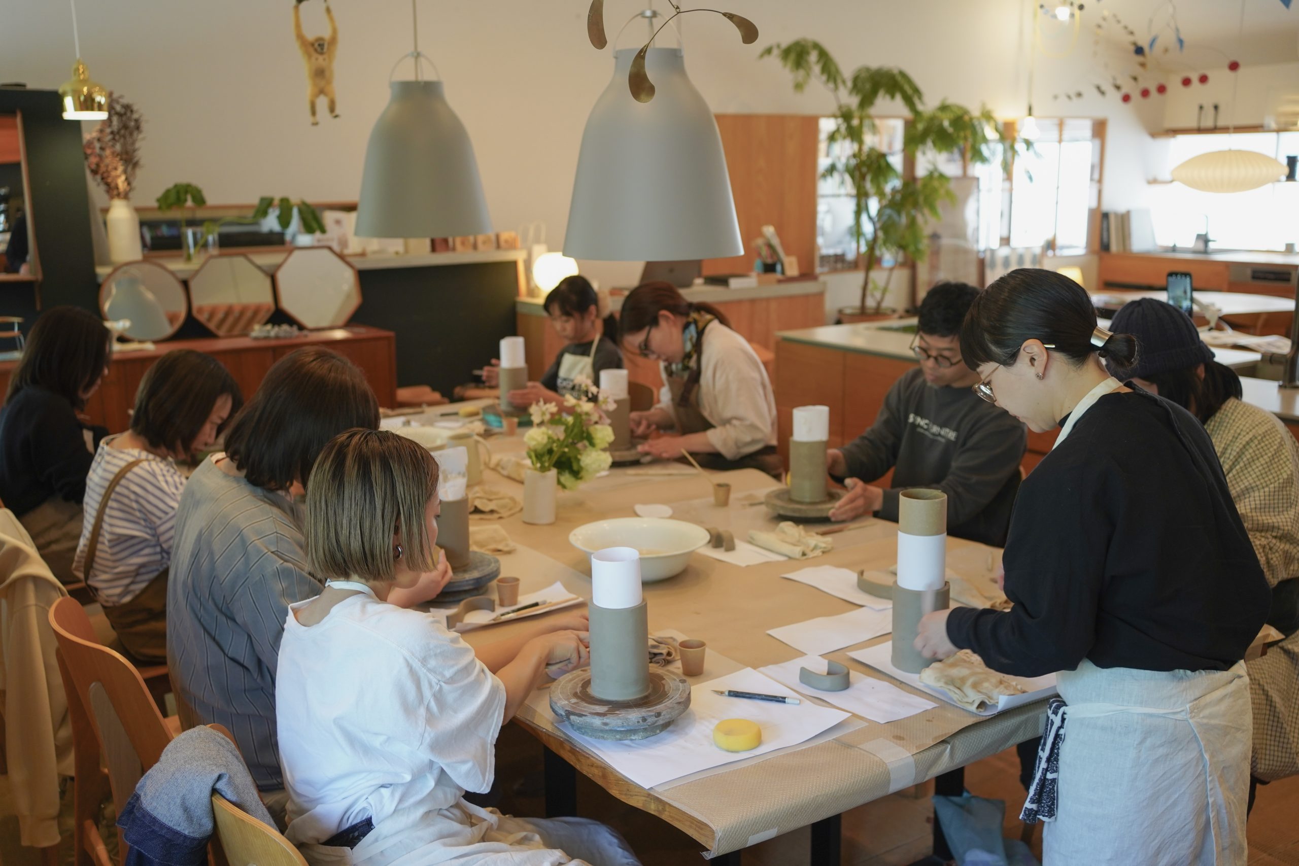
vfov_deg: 37.9
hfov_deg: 54.4
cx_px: 650
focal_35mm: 35
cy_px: 433
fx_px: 1263
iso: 800
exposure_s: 1/125
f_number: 3.5
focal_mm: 35
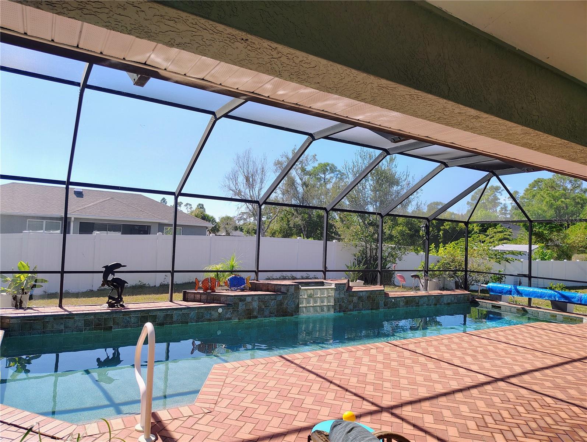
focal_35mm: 24
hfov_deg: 71.5
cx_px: 294
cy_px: 221
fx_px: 408
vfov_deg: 56.9
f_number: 1.8
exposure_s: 1/366
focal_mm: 5.56
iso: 100
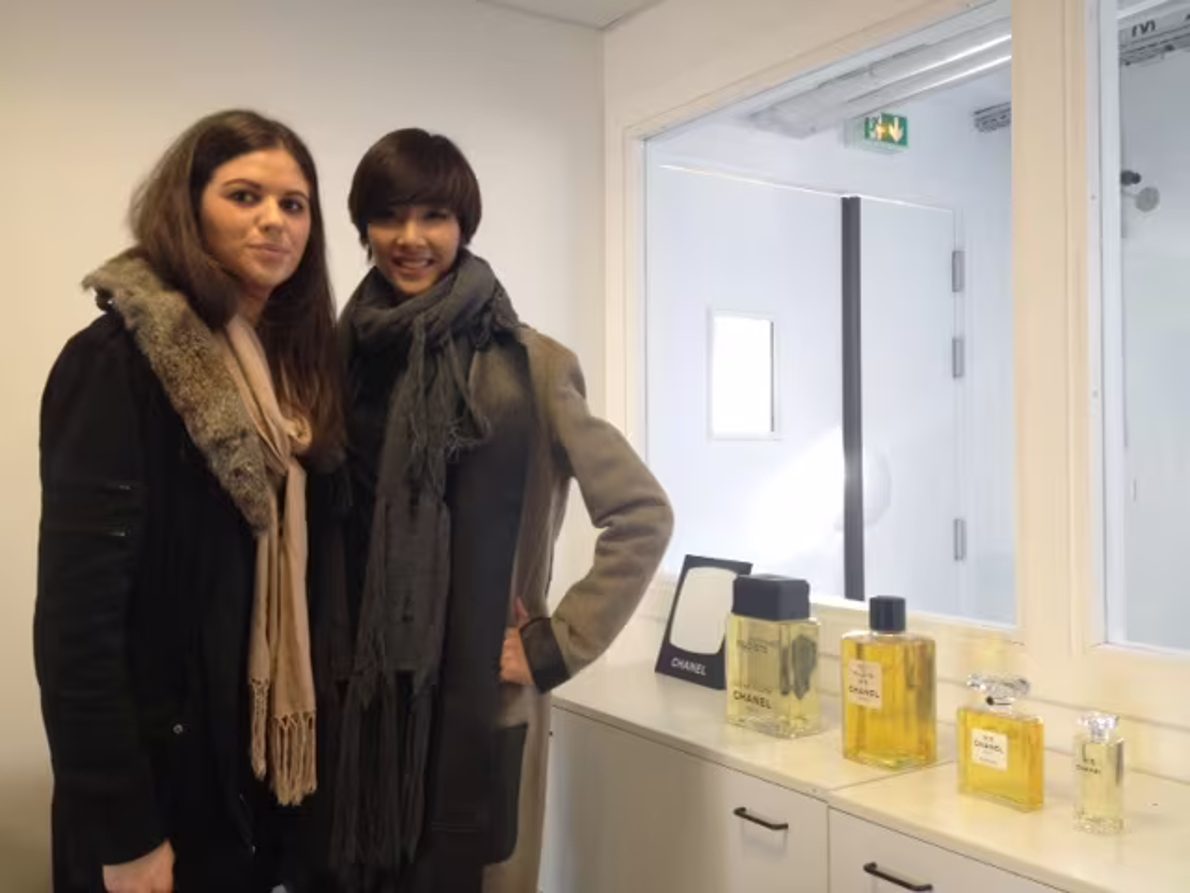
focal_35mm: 35
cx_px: 595
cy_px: 446
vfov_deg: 40.7
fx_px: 1203
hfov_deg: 52.6
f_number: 2.4
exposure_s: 1/20
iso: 80
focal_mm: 4.28
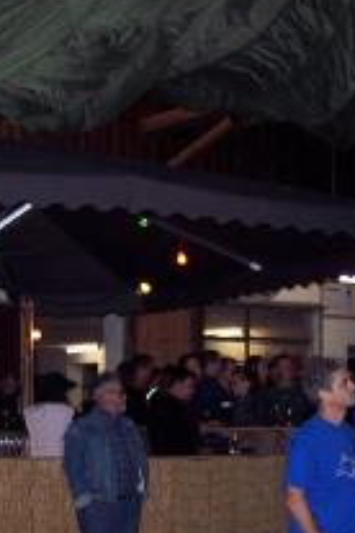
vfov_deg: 20.7
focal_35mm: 98
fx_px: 1449
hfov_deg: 13.9
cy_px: 367
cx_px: 49
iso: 100
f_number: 2.8
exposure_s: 1/60
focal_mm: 8
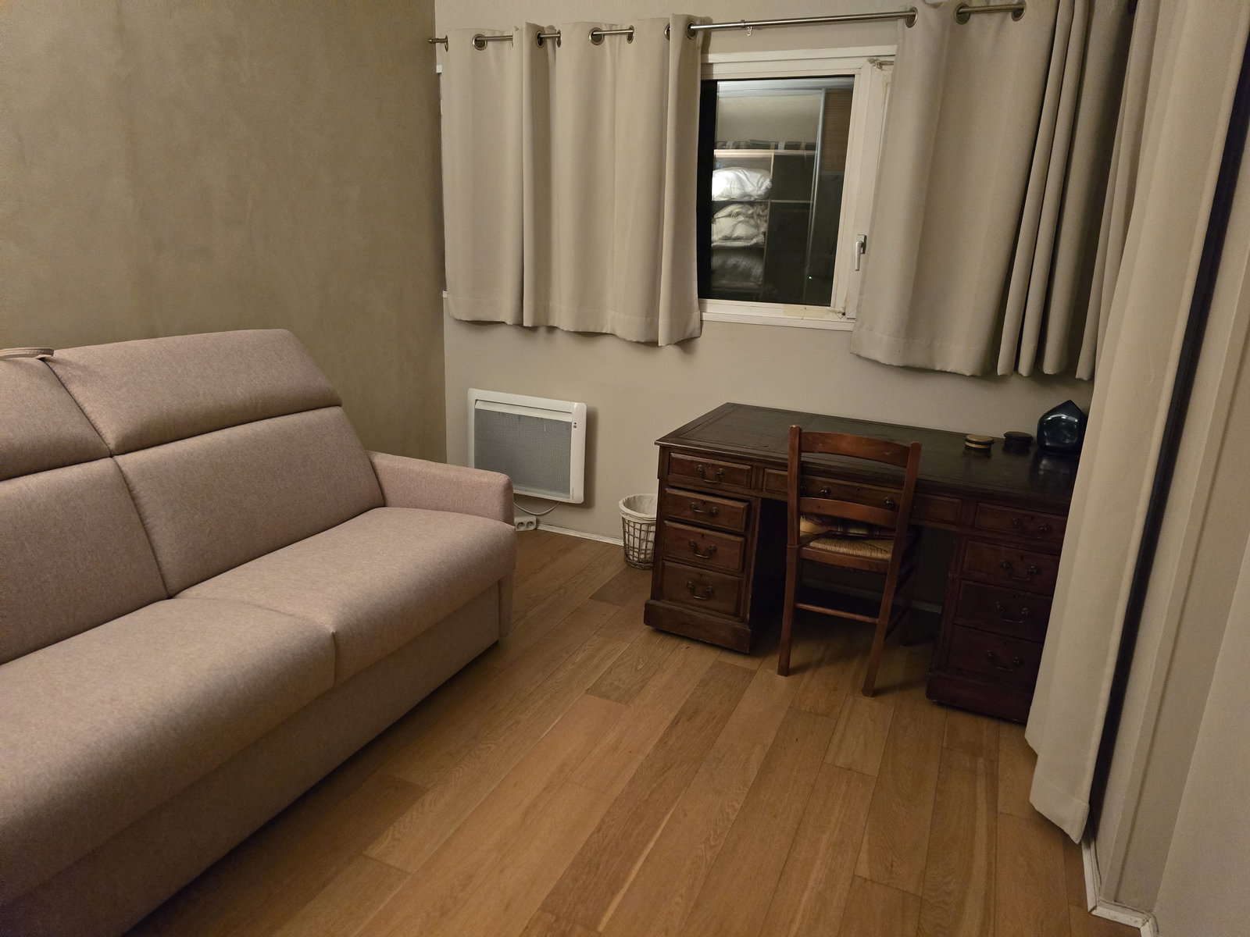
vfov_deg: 58.9
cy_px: 468
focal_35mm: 23
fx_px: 831
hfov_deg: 73.9
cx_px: 625
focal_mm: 6.3
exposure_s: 1/100
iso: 2500
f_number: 1.7
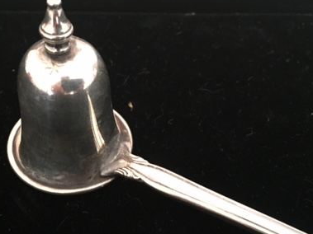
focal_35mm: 49
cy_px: 147
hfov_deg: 38.7
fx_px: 443
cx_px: 124
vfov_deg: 29.5
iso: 250
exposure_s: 1/17
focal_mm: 4.15
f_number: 2.2
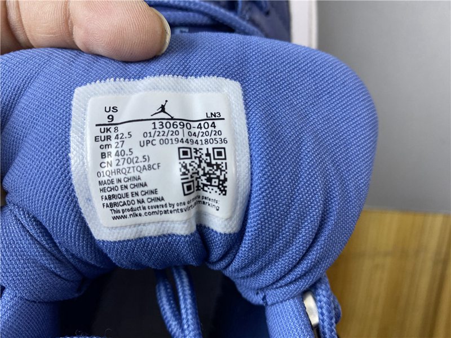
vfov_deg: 53.1
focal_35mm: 26
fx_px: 339
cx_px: 226
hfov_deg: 67.3
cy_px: 169
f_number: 1.8
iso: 64
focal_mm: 4.25
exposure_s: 1/50
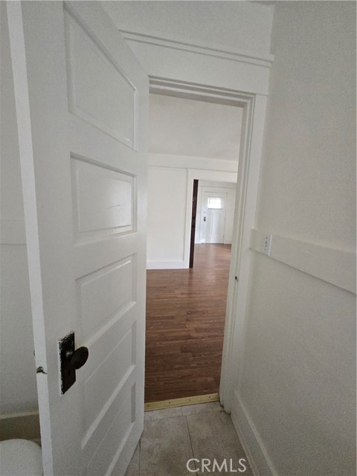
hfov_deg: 89.9
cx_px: 178
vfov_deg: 106.2
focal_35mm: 13
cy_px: 238
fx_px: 179
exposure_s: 1/60
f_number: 2.2
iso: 800
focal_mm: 2.2
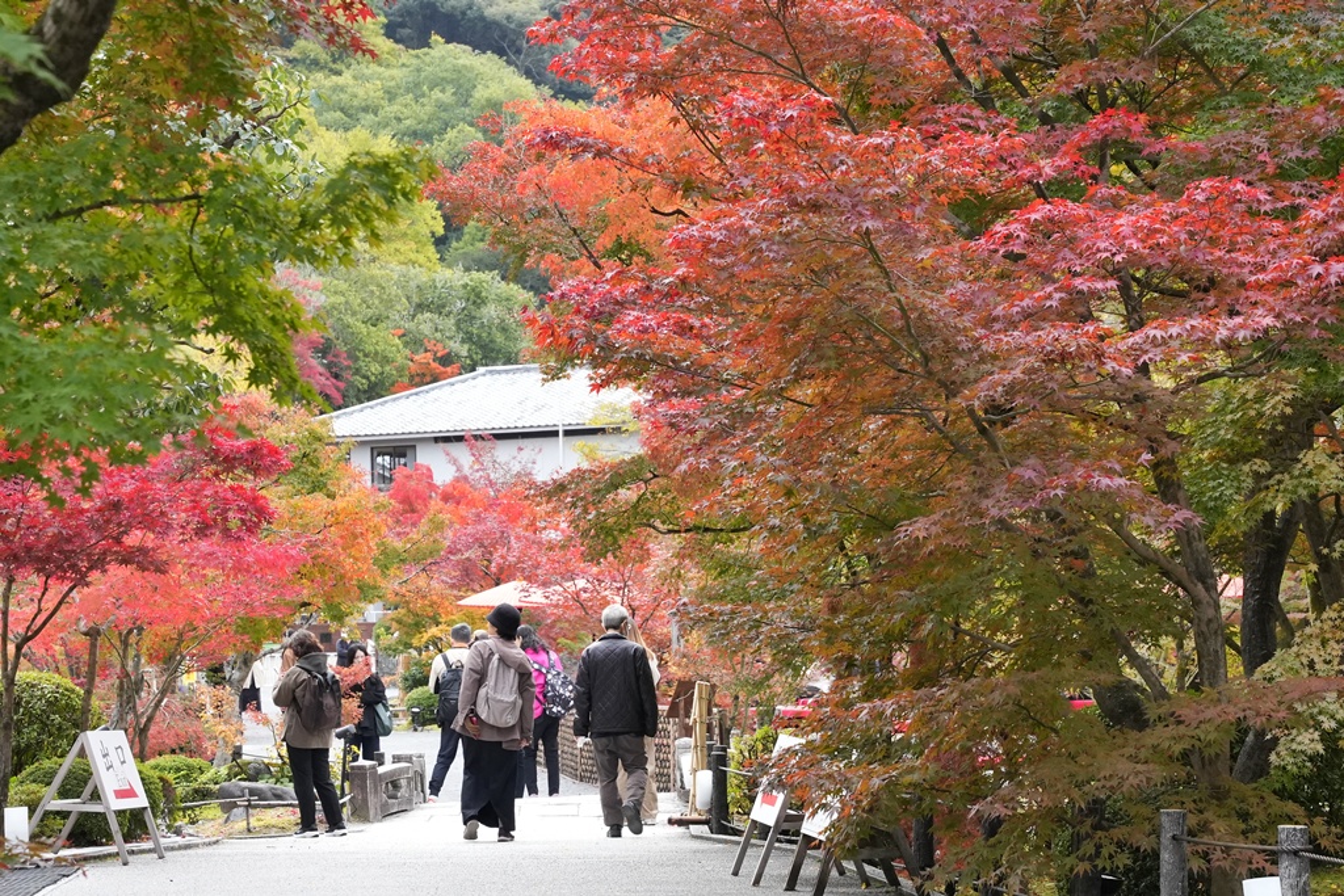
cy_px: 448
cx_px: 672
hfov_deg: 19.5
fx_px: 3920
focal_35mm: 105
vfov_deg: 13.0
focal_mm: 70
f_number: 7.1
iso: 3200
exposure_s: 1/800
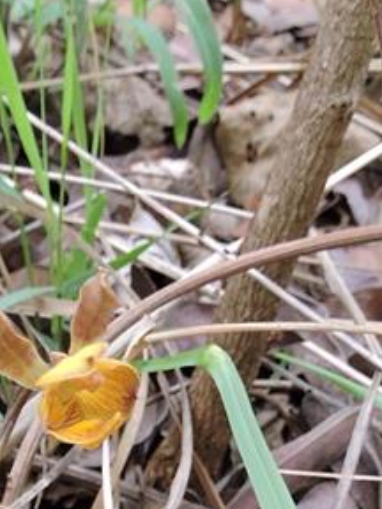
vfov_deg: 18.2
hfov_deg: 15.4
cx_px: -1
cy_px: 796
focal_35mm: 94
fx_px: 1383
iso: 100
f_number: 3.3
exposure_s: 1/100
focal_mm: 4.3
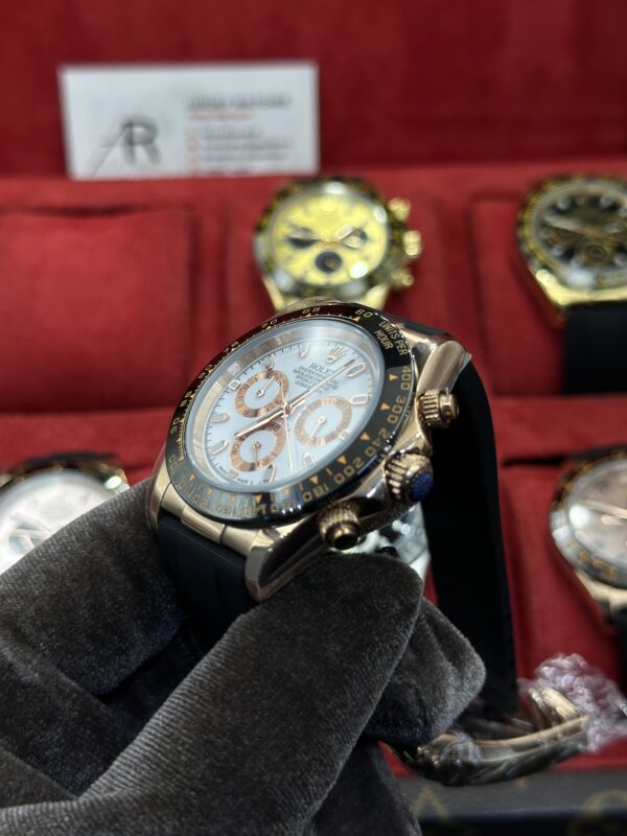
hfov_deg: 30.3
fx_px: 1159
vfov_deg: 39.7
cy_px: 418
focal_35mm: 48
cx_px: 314
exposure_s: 1/797
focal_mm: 6.86
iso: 64
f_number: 1.78
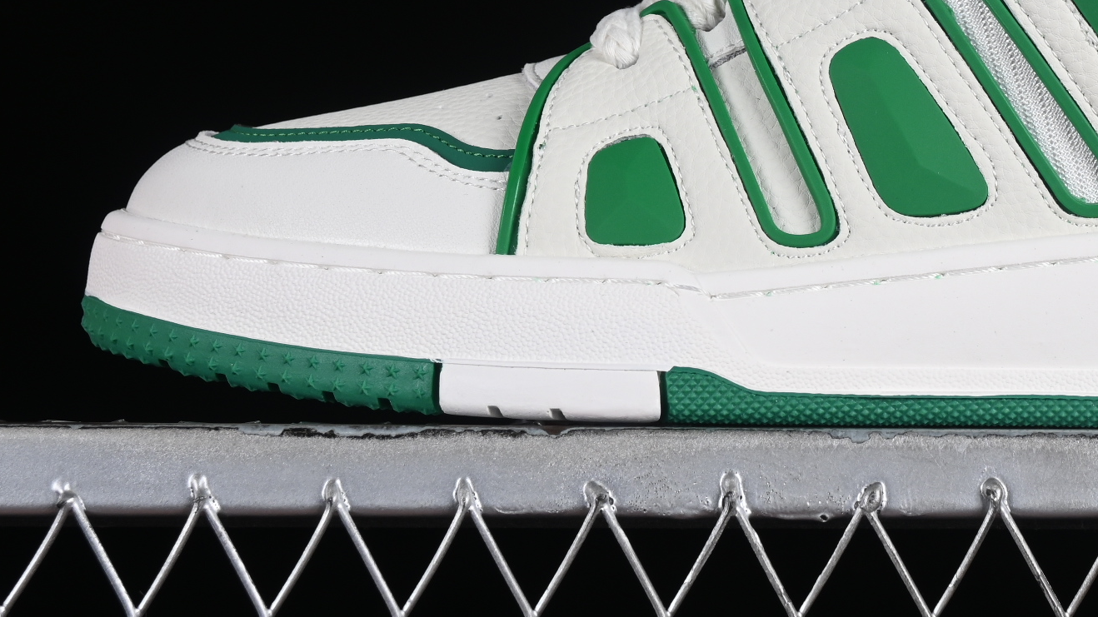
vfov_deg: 7.3
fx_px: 4832
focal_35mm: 166
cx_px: 935
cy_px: -45
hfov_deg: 12.9
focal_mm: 50
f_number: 8
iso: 160
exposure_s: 1/80
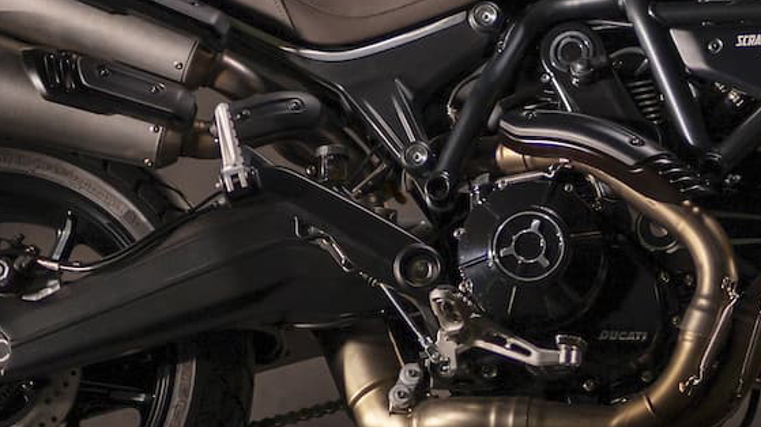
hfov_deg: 11.9
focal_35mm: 180
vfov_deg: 6.7
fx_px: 3631
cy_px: -147
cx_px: 624
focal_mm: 50
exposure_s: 1/1000
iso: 500
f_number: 1.4
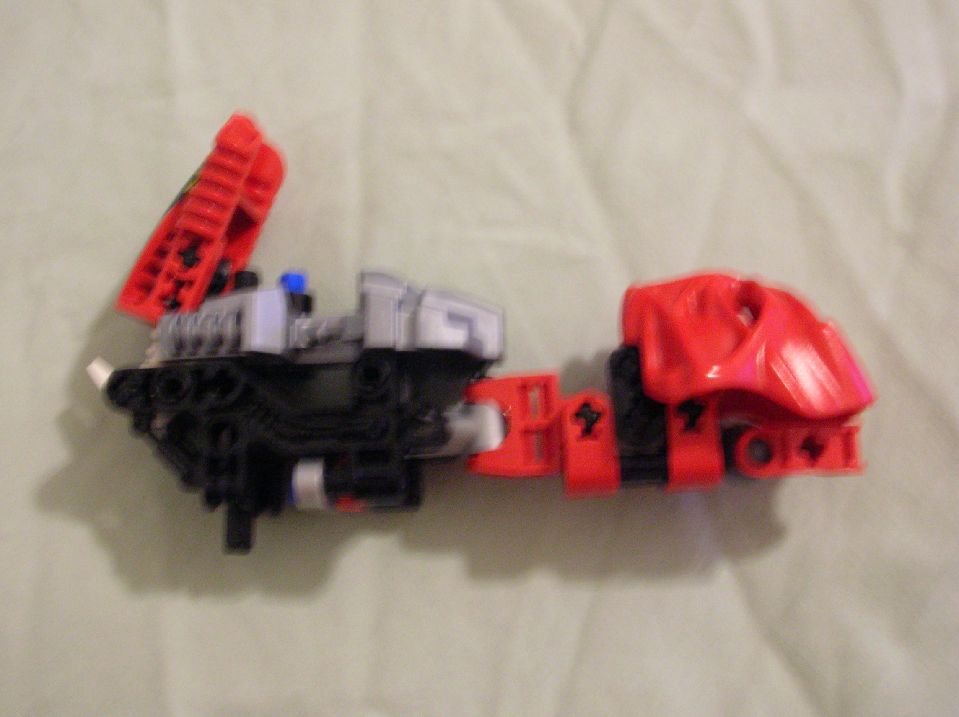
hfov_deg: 37.5
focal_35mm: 51
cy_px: 358
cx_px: 480
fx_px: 1412
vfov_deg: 28.5
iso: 200
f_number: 3.3
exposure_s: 1/6.2
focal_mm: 8.5
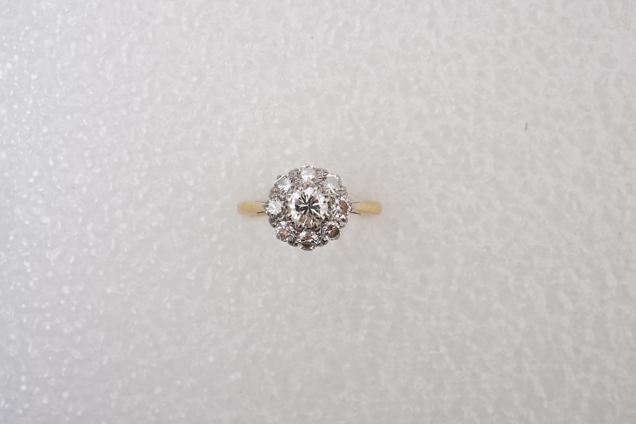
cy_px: 212
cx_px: 318
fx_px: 795
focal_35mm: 45
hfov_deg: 43.6
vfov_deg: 29.9
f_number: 18
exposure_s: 1/125
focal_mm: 30
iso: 400
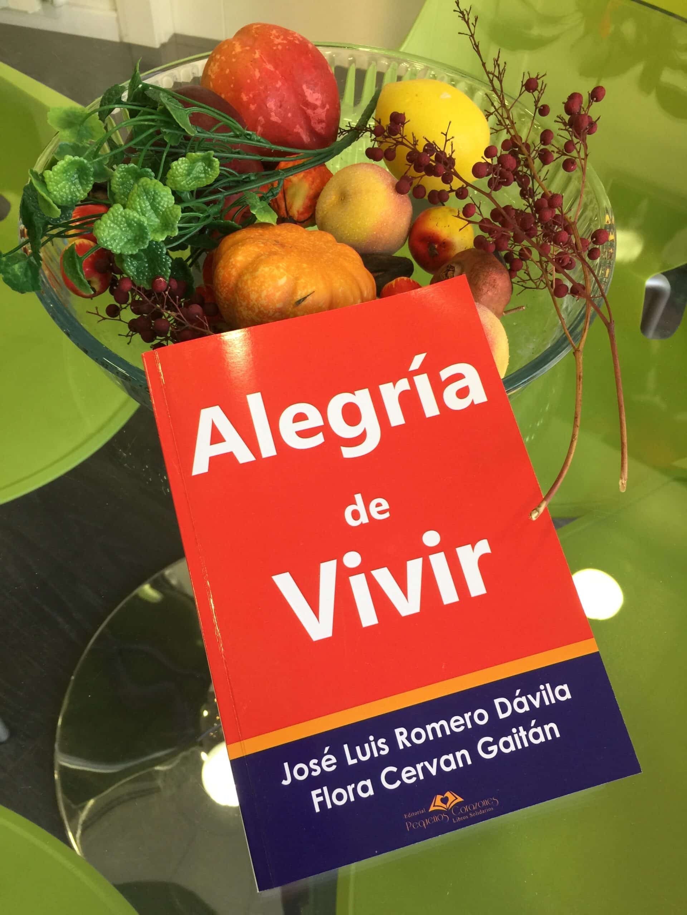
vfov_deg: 61.7
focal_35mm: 29
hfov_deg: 48.2
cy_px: 458
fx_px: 767
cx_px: 344
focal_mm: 4.15
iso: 40
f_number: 2.2
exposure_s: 1/33
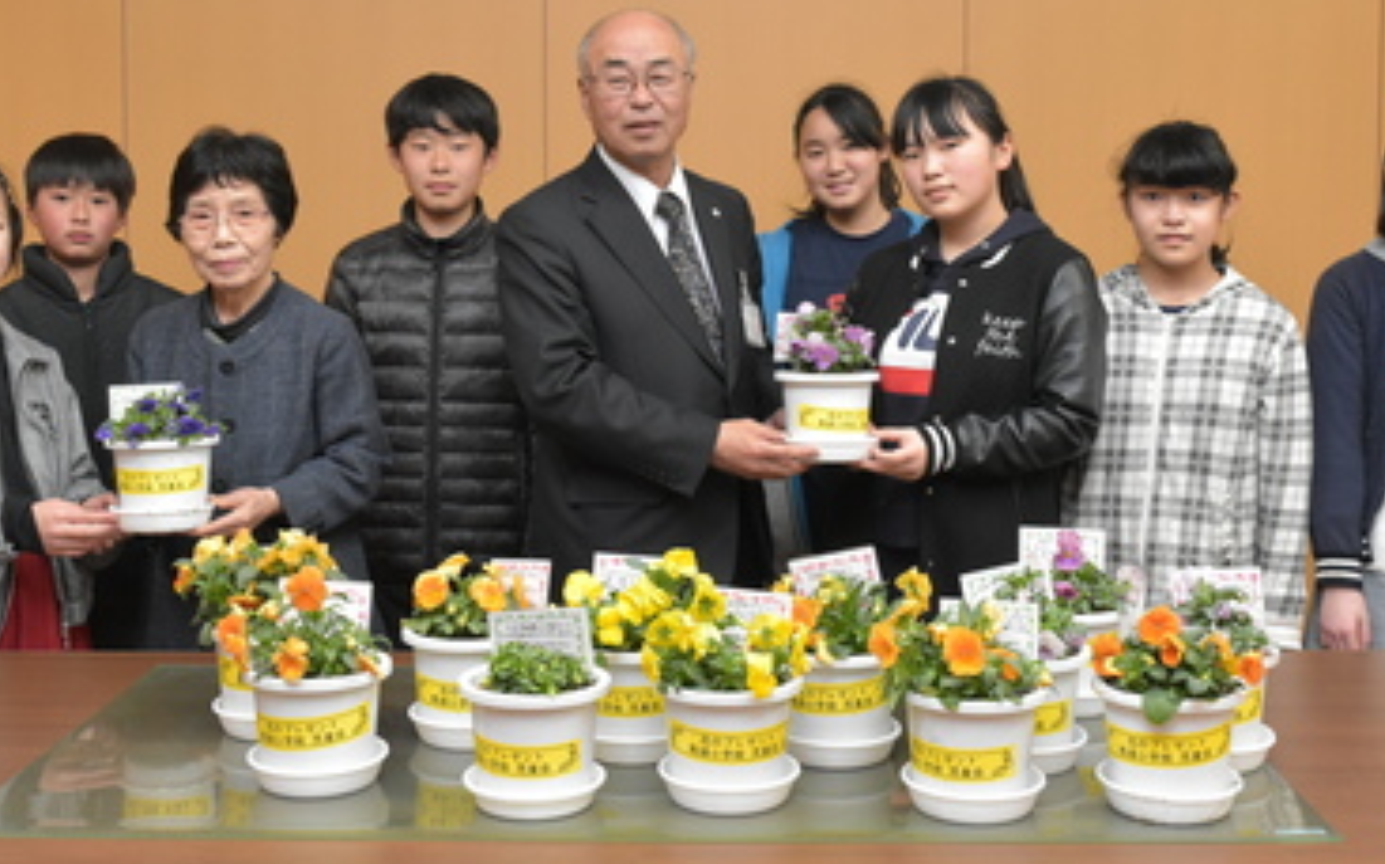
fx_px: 1811
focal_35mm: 48
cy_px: 324
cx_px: 717
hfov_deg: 41.8
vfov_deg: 26.8
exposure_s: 1/100
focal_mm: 24
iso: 2500
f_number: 9
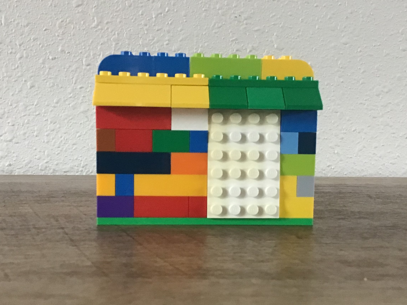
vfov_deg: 45.4
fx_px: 365
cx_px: 204
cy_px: 152
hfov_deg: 58.3
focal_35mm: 31
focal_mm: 3.3
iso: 200
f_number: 2.4
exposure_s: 1/24
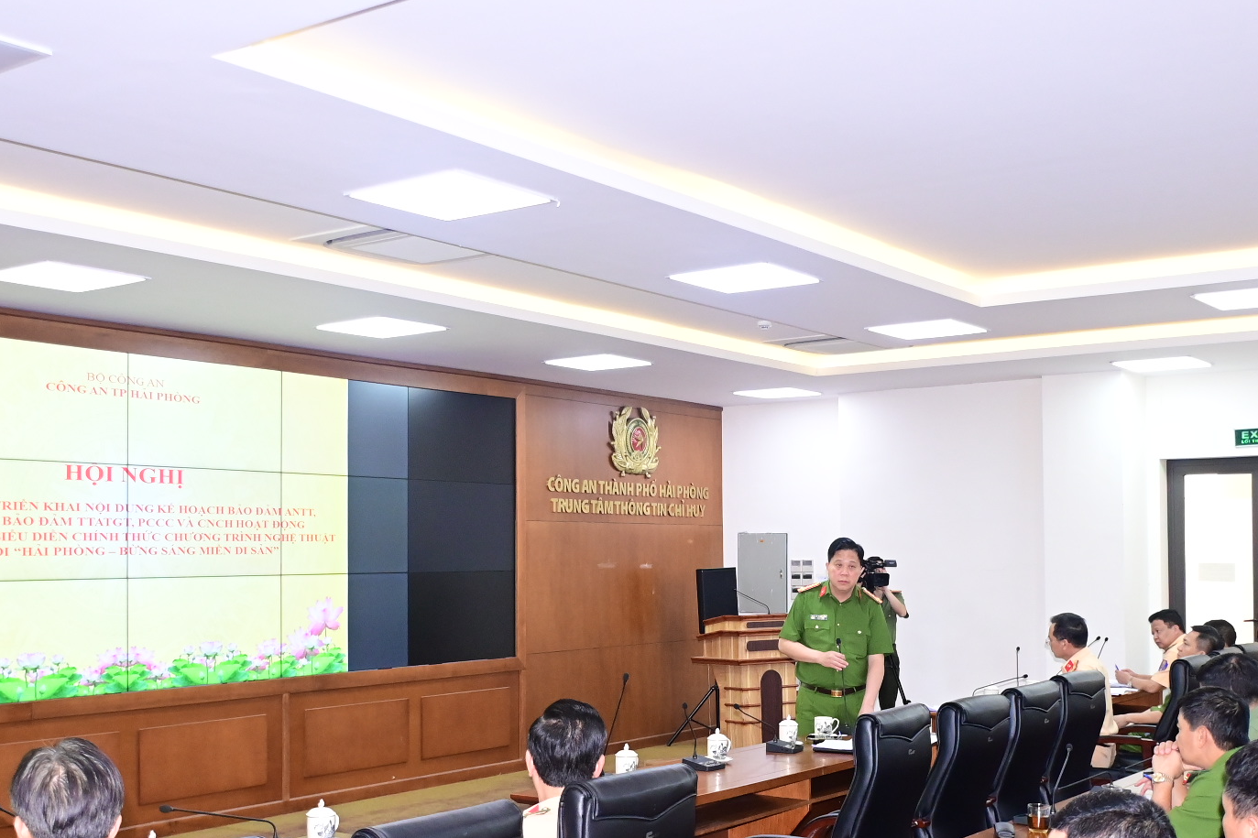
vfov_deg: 31.0
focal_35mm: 43
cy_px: 533
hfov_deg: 45.4
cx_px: 663
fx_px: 1502
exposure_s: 1/200
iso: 2000
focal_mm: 20
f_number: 3.5
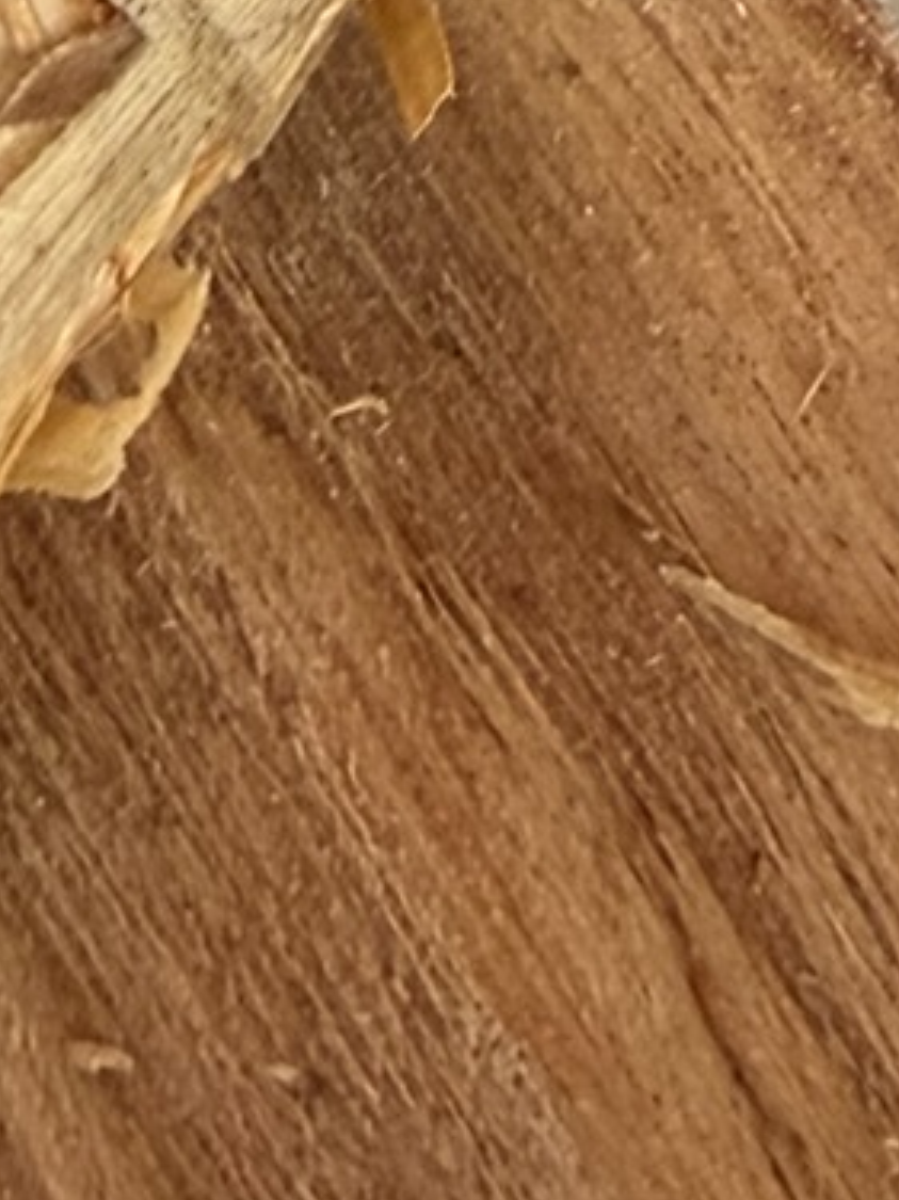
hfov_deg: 11.0
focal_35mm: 131
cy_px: -1856
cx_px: -371
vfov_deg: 11.7
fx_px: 4539
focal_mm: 2.22
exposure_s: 1/99
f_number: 2.2
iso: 160
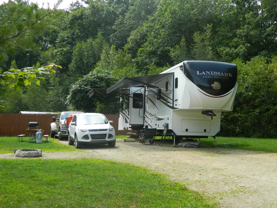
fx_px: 408
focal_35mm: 51
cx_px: 148
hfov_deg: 37.5
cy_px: 99
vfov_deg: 28.6
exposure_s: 1/400
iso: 80
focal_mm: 8.4
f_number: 3.6
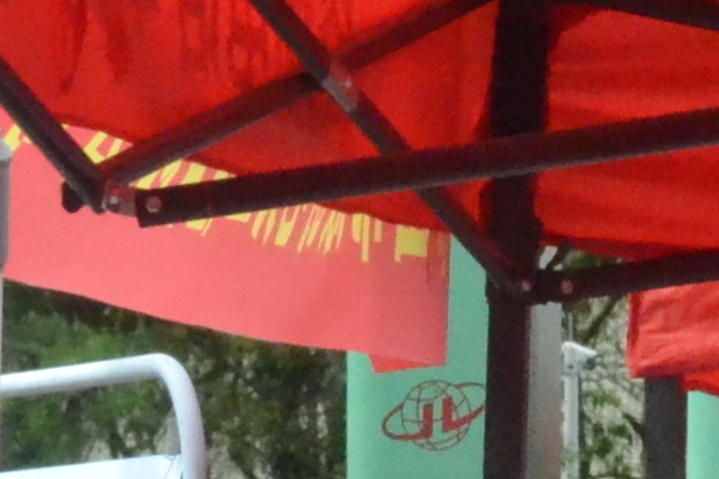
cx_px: 2364
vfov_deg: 2.8
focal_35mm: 486
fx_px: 9703
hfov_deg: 4.1
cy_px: 1048
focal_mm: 44
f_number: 16
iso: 3200
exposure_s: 1/1000
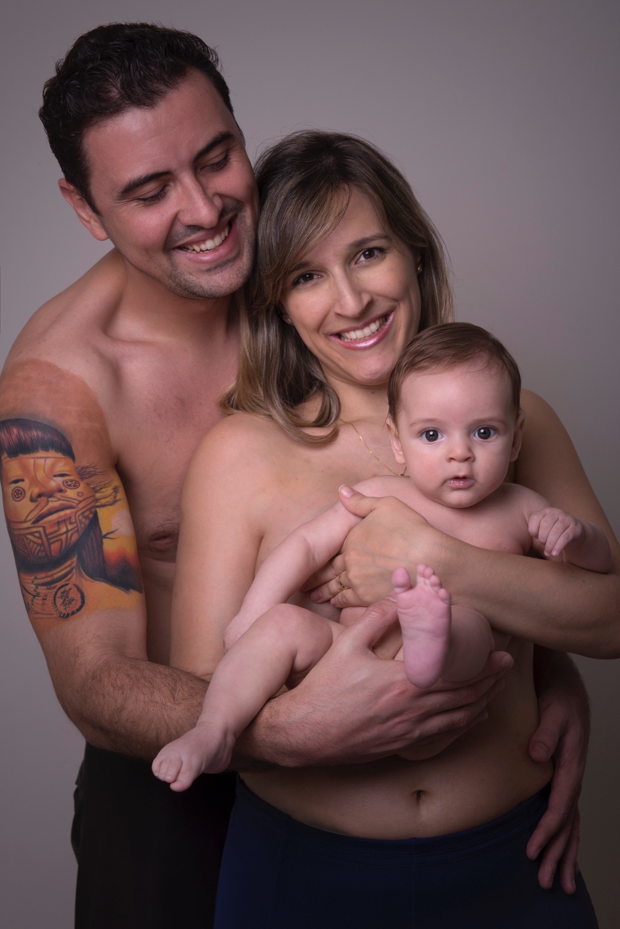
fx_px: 1445
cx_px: 310
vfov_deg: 35.6
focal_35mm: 56
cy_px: 464
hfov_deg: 24.2
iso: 100
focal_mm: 56
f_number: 11
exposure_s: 1/125
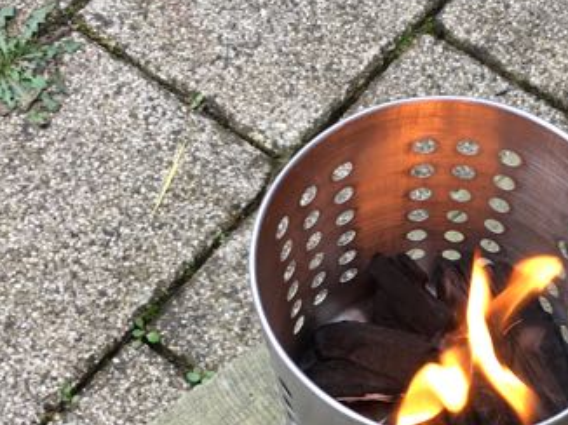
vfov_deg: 25.2
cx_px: 429
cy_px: 343
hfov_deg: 33.1
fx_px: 935
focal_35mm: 57
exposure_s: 1/50
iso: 25
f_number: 2.2
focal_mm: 4.15
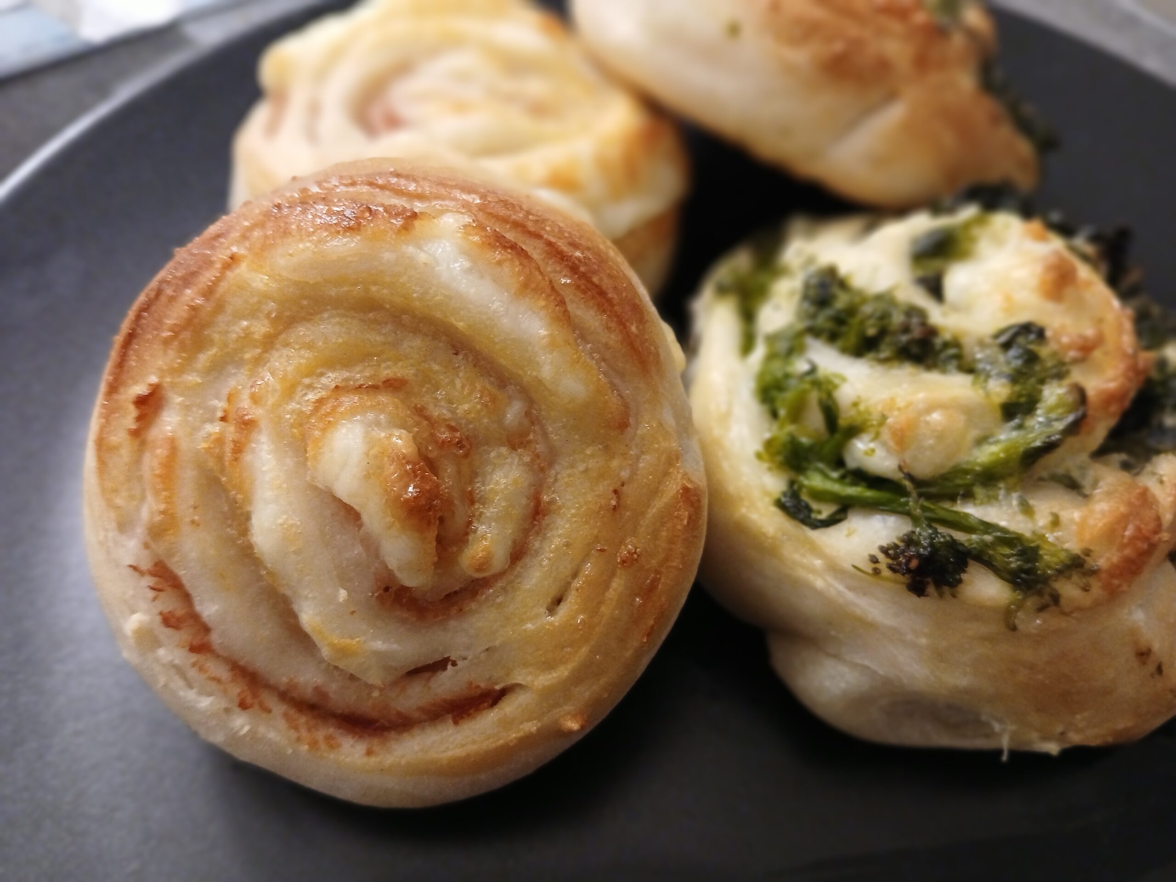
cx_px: 588
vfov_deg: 53.1
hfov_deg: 67.3
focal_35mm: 26
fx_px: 883
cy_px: 441
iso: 250
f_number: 1.8
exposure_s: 1/25
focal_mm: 3.98
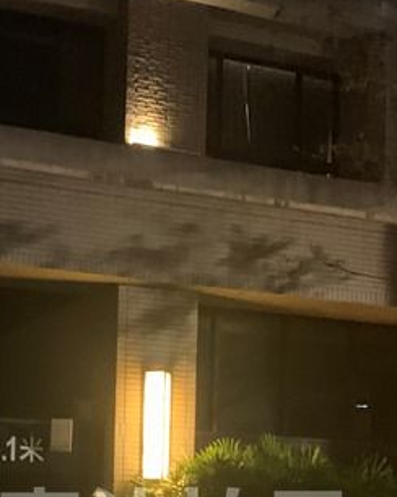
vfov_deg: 22.9
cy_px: 495
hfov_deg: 18.8
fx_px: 1175
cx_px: 39
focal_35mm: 80
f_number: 1.8
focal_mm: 4.25
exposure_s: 1/15
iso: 640
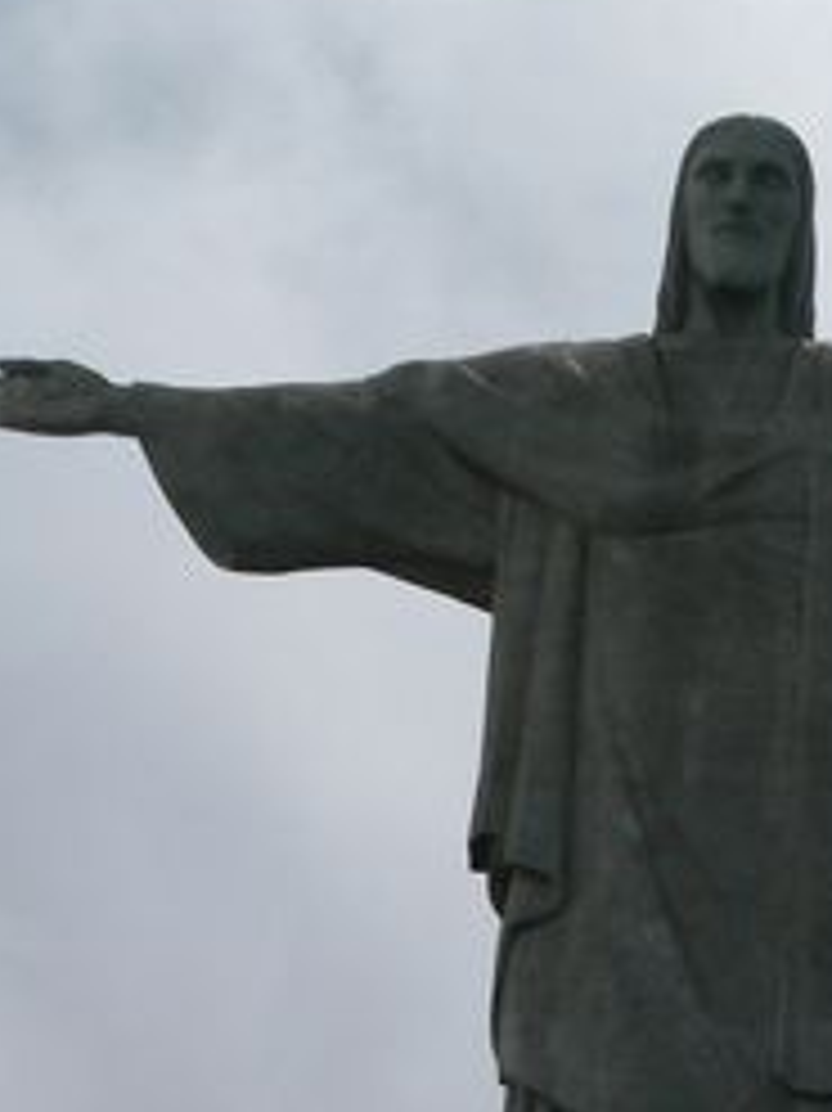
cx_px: 735
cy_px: 986
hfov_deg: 19.8
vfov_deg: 25.9
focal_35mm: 73
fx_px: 2341
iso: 80
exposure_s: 1/1300
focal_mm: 6
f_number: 8
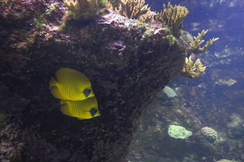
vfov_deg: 56.1
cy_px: 81
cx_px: 122
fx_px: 152
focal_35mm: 22
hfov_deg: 77.4
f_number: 4
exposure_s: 1/45
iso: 400
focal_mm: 15
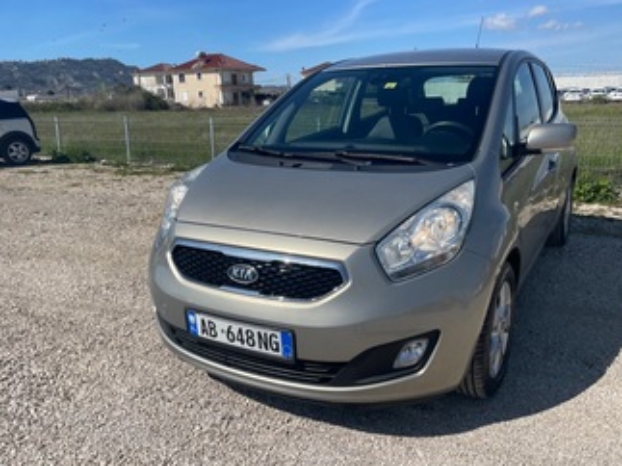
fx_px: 521
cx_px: 345
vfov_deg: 48.1
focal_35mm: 29
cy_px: 258
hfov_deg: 61.5
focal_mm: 4.2
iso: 32
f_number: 1.6
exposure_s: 1/5051
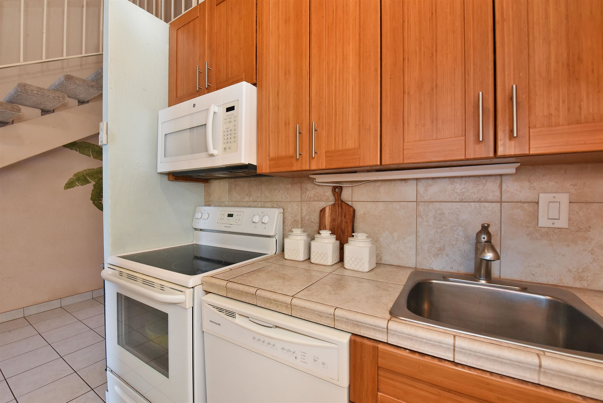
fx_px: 235
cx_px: 302
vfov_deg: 81.2
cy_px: 202
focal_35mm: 14
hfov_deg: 104.2
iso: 800
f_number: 3.5
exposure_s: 1/60
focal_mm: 14
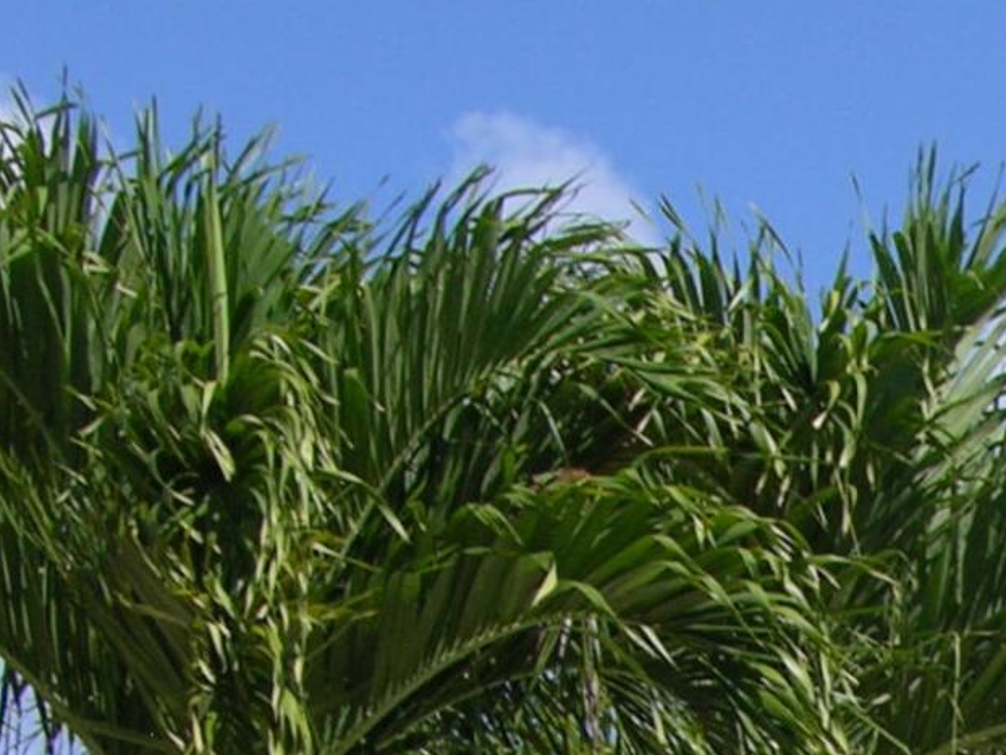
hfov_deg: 11.5
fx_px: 4710
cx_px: 1634
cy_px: 1453
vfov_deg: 8.7
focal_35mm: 162
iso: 50
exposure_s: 1/240
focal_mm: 8.9
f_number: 6.3
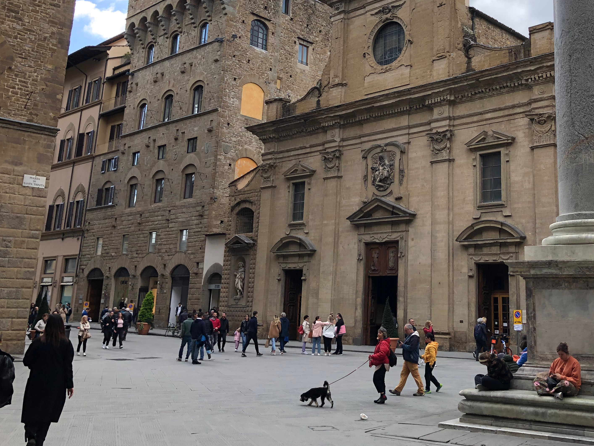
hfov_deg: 45.8
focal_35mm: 40
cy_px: 147
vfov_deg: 35.6
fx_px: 686
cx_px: 414
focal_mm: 4
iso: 20
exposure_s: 1/600
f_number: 1.8
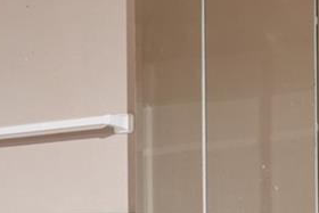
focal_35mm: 80
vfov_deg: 16.8
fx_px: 709
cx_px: 190
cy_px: 203
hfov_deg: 25.3
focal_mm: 14
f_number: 6.3
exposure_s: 30
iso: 250
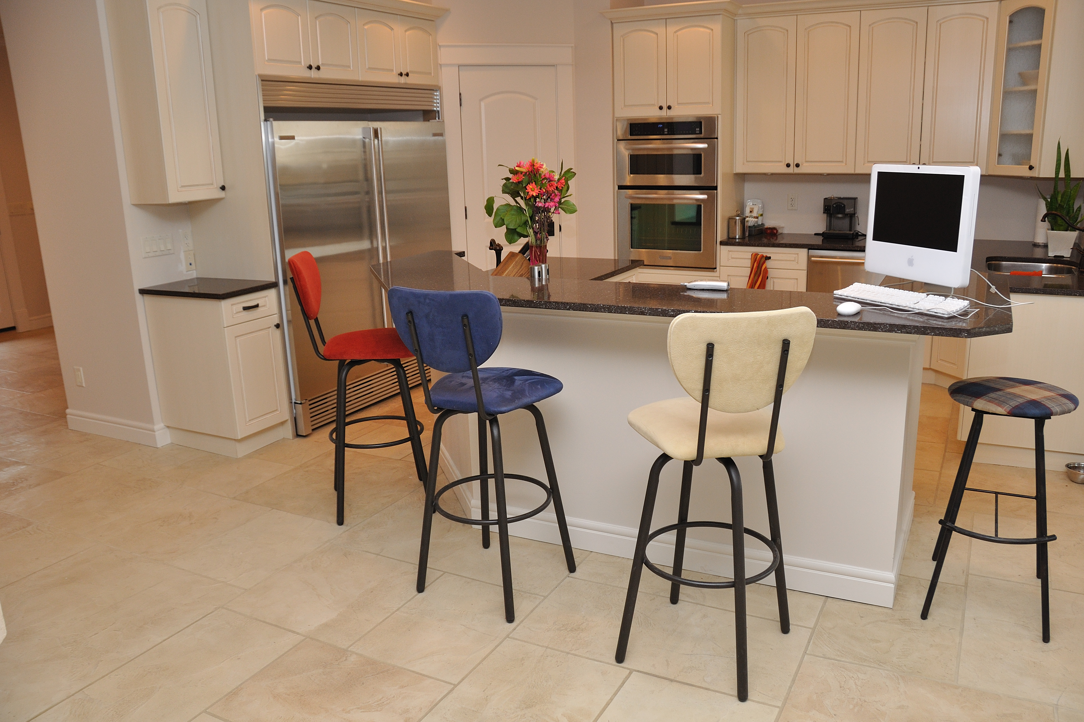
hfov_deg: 67.4
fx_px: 813
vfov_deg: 47.9
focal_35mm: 27
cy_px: 361
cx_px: 542
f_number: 5
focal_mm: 18
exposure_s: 1/60
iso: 400
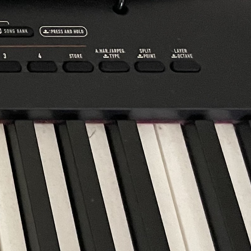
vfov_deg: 14.7
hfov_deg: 12.5
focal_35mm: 116
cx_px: -305
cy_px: -11
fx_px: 952
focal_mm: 4.2
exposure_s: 1/25
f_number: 1.6
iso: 500
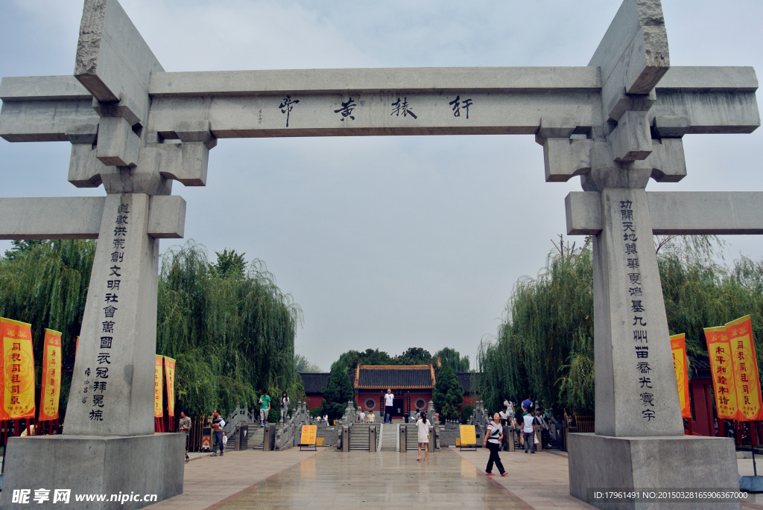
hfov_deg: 63.6
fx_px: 615
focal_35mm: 29
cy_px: 255
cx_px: 382
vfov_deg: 45.1
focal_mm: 11
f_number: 5.6
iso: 100
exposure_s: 1/1000
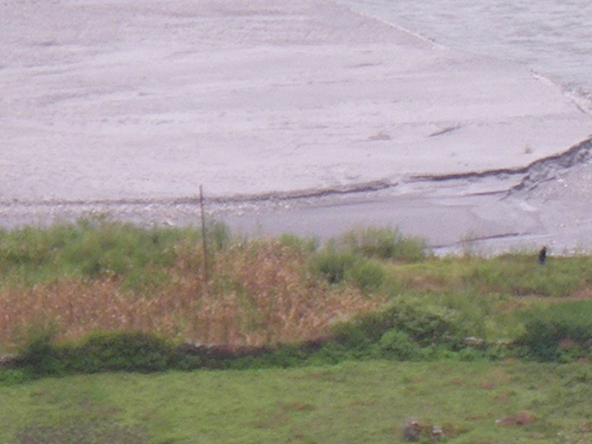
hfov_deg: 4.8
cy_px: -542
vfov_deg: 3.6
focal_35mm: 408
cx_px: 836
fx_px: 6978
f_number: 4.8
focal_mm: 13.7
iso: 50
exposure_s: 1/100
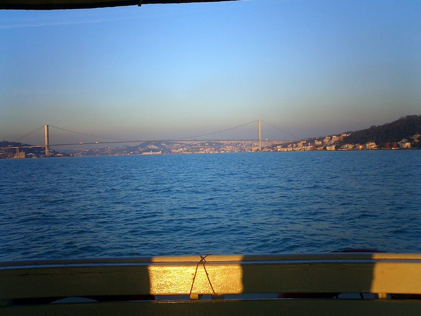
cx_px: 210
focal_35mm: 37
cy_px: 158
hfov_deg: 50.1
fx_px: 450
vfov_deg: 38.7
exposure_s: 1/400
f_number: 3.5
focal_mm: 5.6
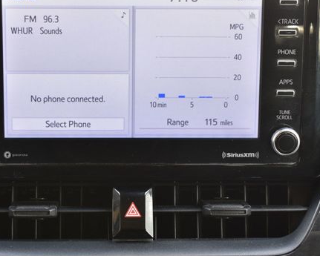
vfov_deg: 16.0
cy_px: 108
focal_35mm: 96
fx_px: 909
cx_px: 126
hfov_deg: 19.9
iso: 400
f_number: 7.1
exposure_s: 1/40
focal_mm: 46
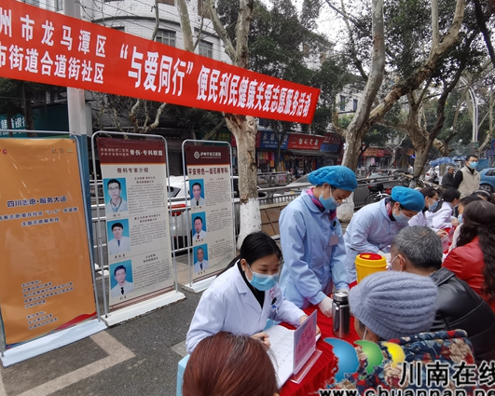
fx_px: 293
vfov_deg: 68.1
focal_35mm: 20
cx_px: 226
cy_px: 202
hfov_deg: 80.2
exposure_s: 1/114
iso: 50
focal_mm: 2.26
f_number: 2.2
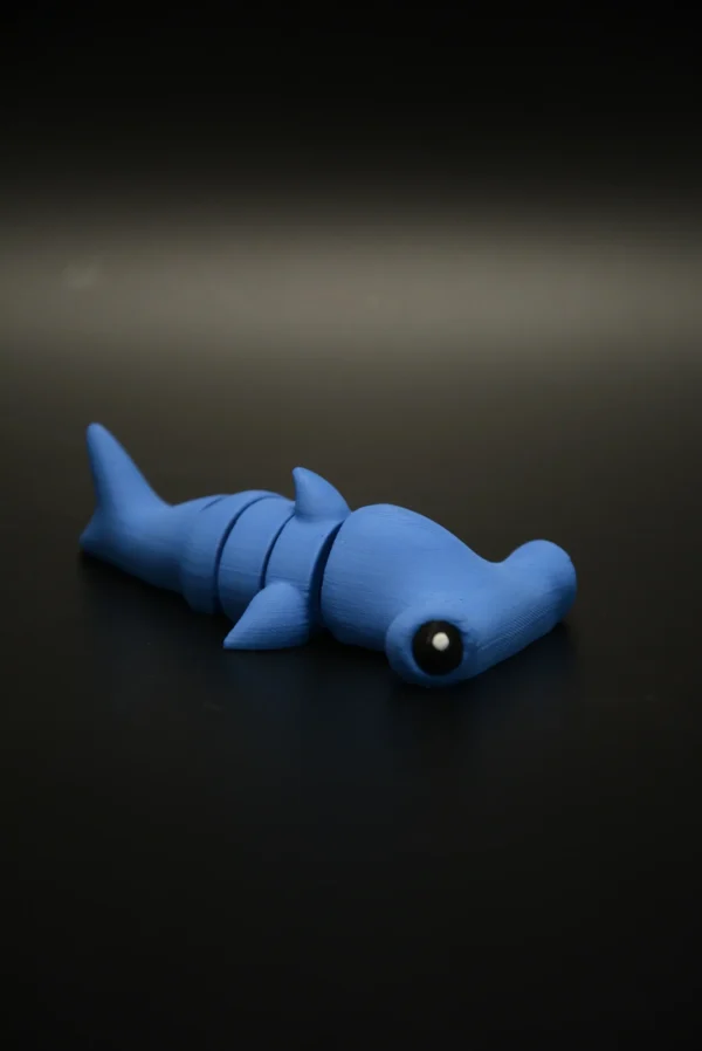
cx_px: 351
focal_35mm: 158
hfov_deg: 8.7
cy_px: 526
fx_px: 4599
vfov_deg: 13.0
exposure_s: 1/60
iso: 800
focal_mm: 105
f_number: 5.6
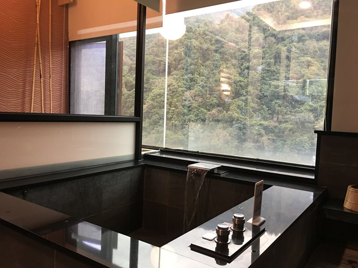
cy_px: 134
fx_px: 300
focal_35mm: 29
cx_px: 179
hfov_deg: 61.7
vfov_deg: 48.2
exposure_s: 1/15
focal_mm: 4.15
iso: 64
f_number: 2.2
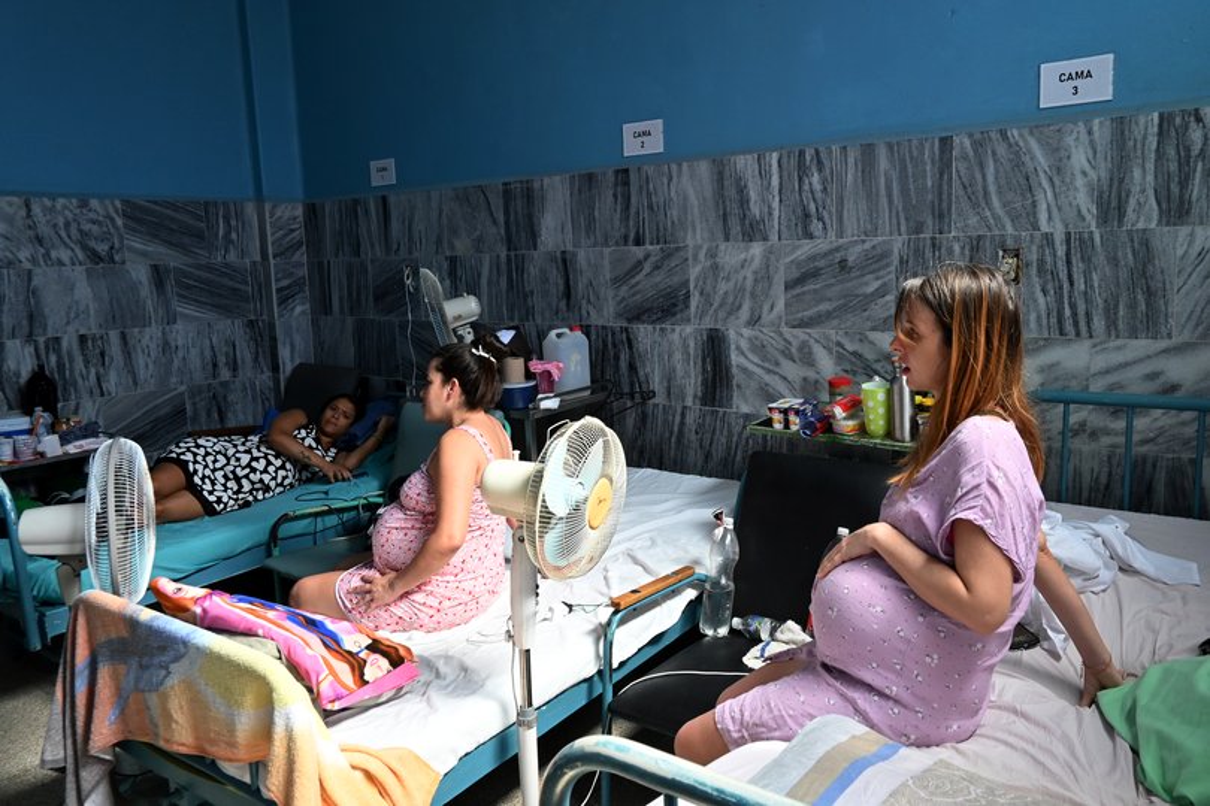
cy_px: 403
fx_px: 807
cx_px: 605
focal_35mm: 24
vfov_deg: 53.1
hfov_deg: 73.7
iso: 640
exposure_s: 1/250
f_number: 5
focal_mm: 16
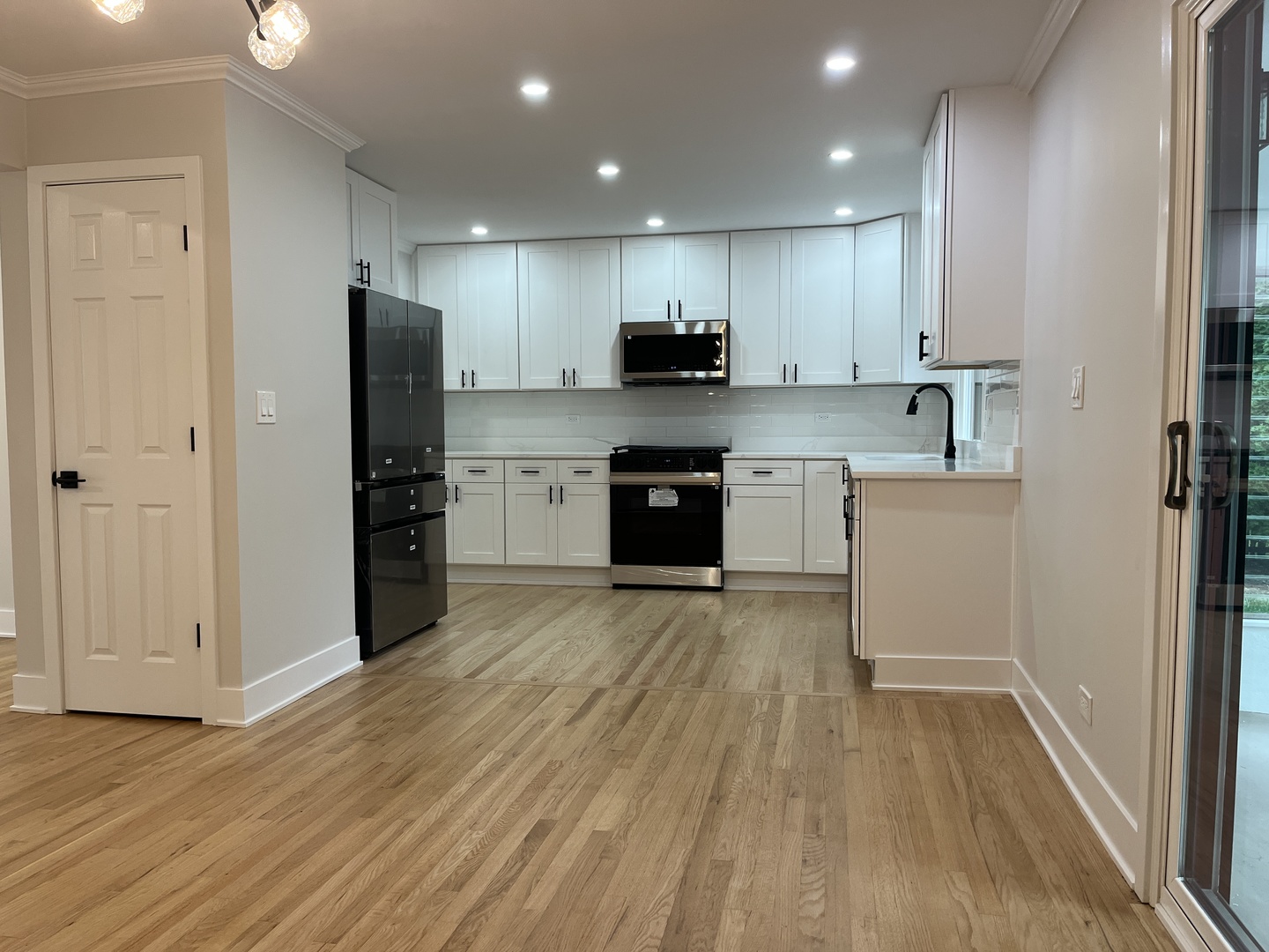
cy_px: 476
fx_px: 953
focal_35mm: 26
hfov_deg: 67.3
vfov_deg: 53.1
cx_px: 634
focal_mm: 5.1
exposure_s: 1/120
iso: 100
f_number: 1.6
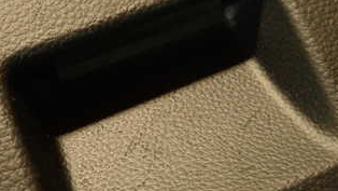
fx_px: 466
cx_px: 149
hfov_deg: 39.8
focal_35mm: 52
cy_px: 119
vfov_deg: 23.0
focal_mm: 4.5
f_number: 2
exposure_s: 1/30
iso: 400
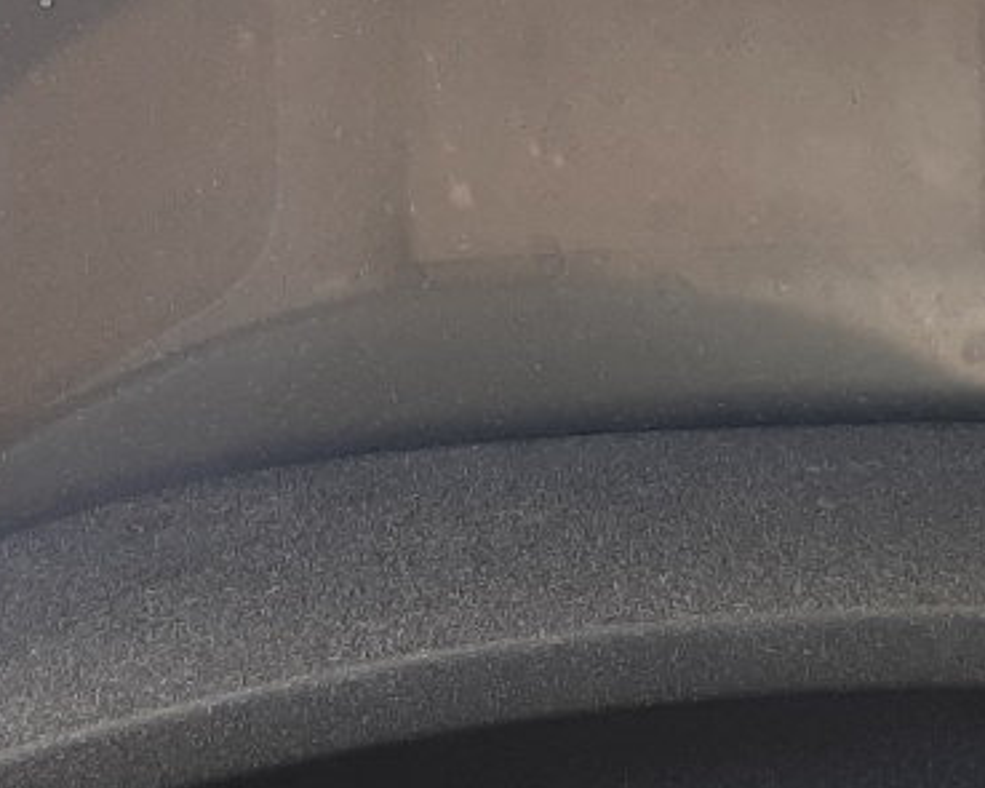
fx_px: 3206
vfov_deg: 13.7
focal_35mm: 110
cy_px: -67
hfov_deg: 17.5
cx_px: 569
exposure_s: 1/60.2
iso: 60
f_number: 1.7
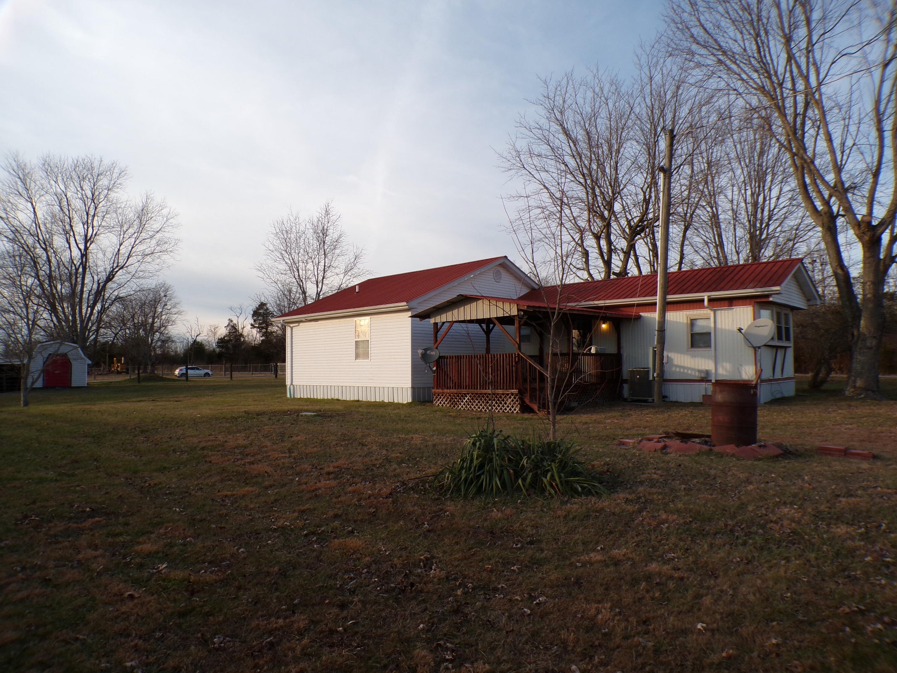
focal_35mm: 24
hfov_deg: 71.6
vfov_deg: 56.8
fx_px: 622
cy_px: 336
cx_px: 448
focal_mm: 4.3
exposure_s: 1/250
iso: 100
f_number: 4.4
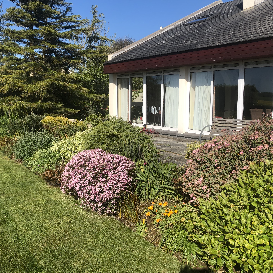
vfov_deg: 48.4
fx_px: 303
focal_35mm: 34
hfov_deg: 48.4
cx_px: 146
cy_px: 138
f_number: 1.8
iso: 20
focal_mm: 3.99
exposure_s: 1/1845
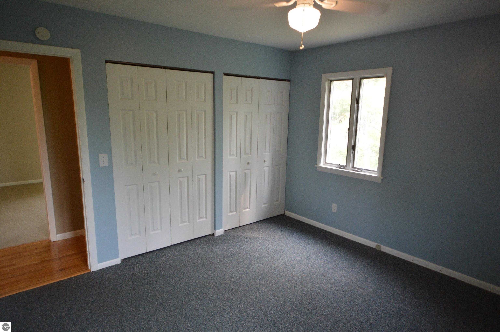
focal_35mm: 21
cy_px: 166
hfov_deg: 81.3
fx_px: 291
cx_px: 250
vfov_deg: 59.4
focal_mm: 14
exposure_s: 1/60
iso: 900
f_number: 4.8
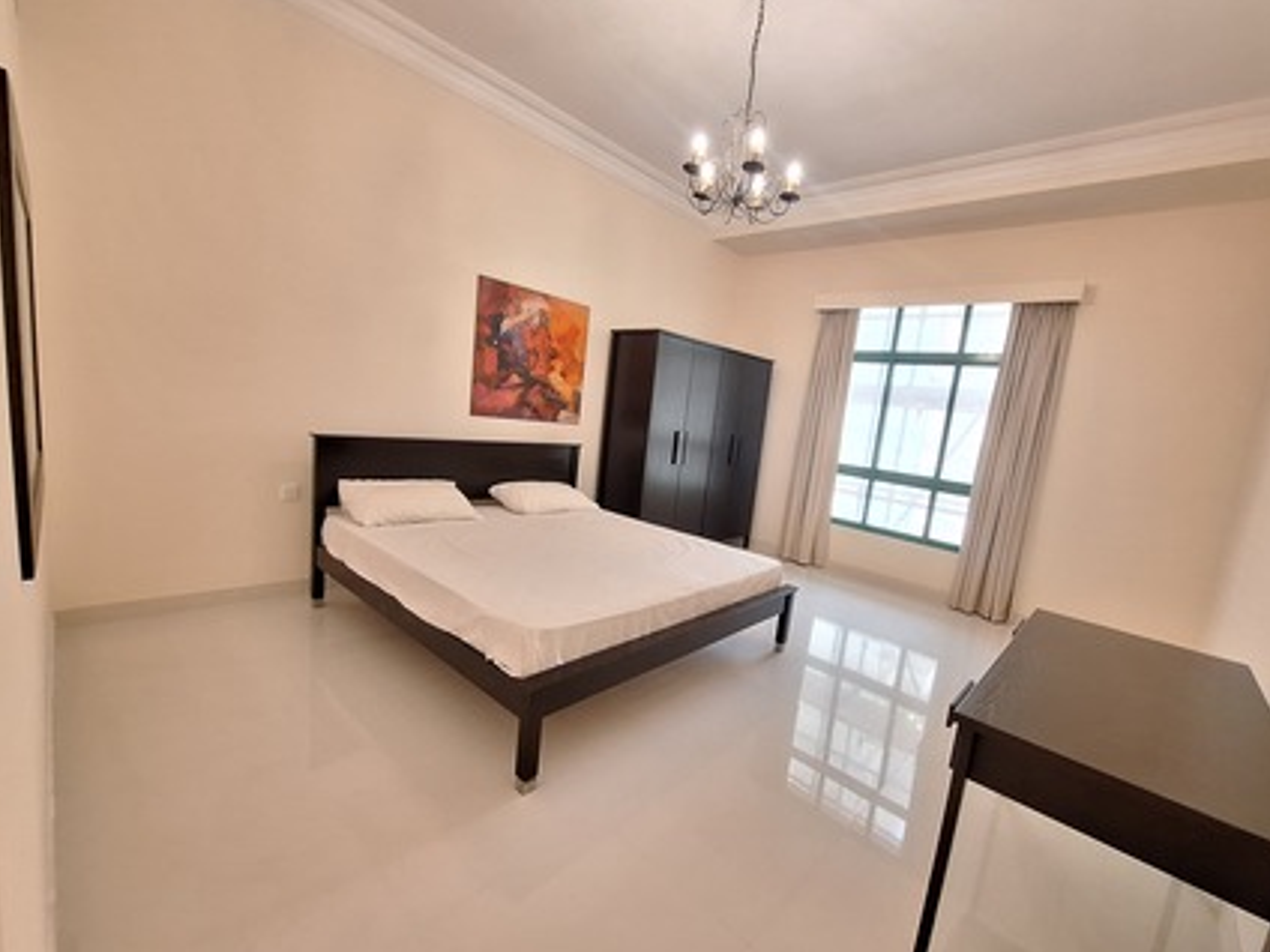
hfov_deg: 101.9
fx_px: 514
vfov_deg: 85.6
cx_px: 678
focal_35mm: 14
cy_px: 492
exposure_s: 1/25
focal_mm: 1.74
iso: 200
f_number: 2.2
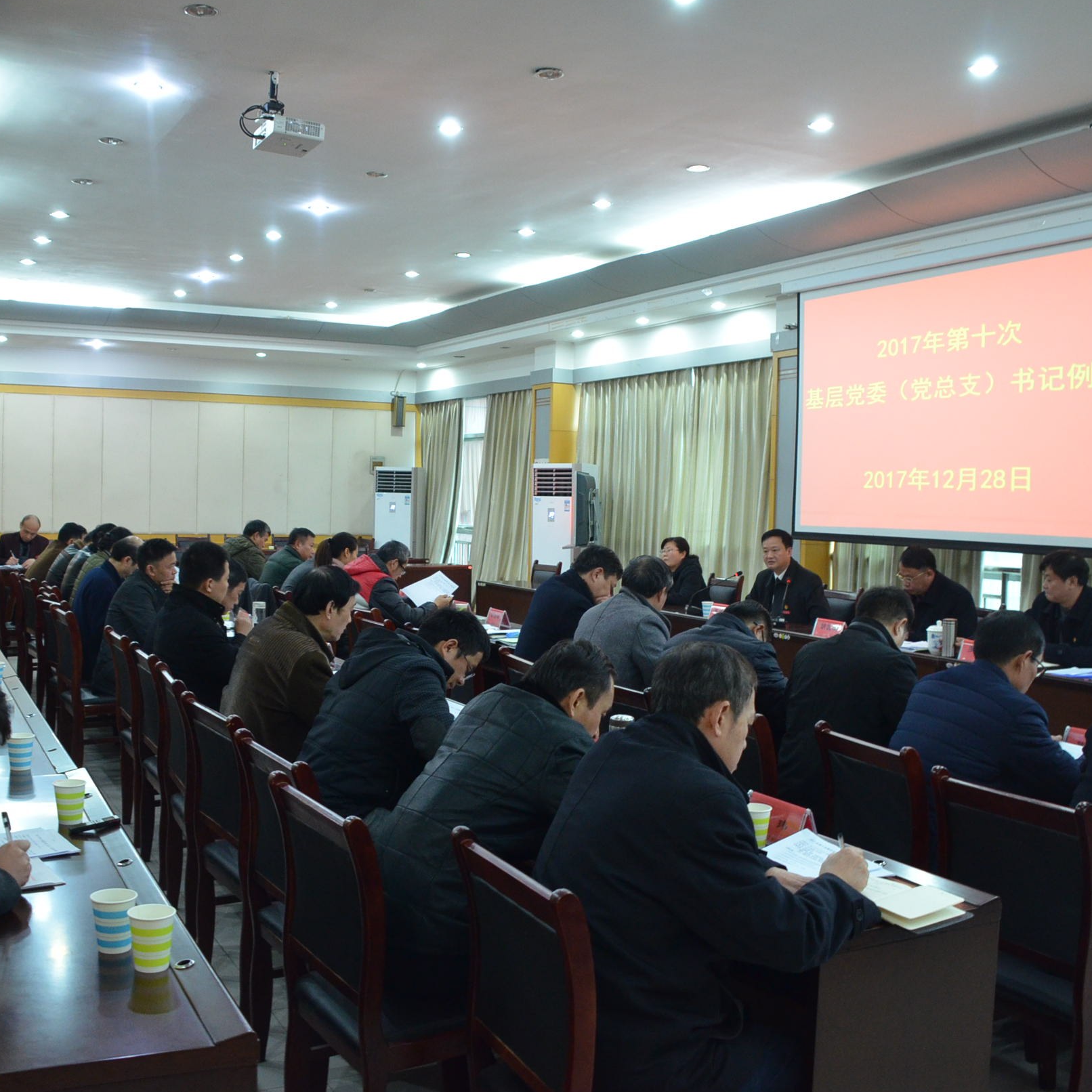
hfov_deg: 47.2
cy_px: 543
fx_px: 1249
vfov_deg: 47.2
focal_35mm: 35
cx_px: 514
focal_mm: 18
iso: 1600
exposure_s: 1/25
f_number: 3.5
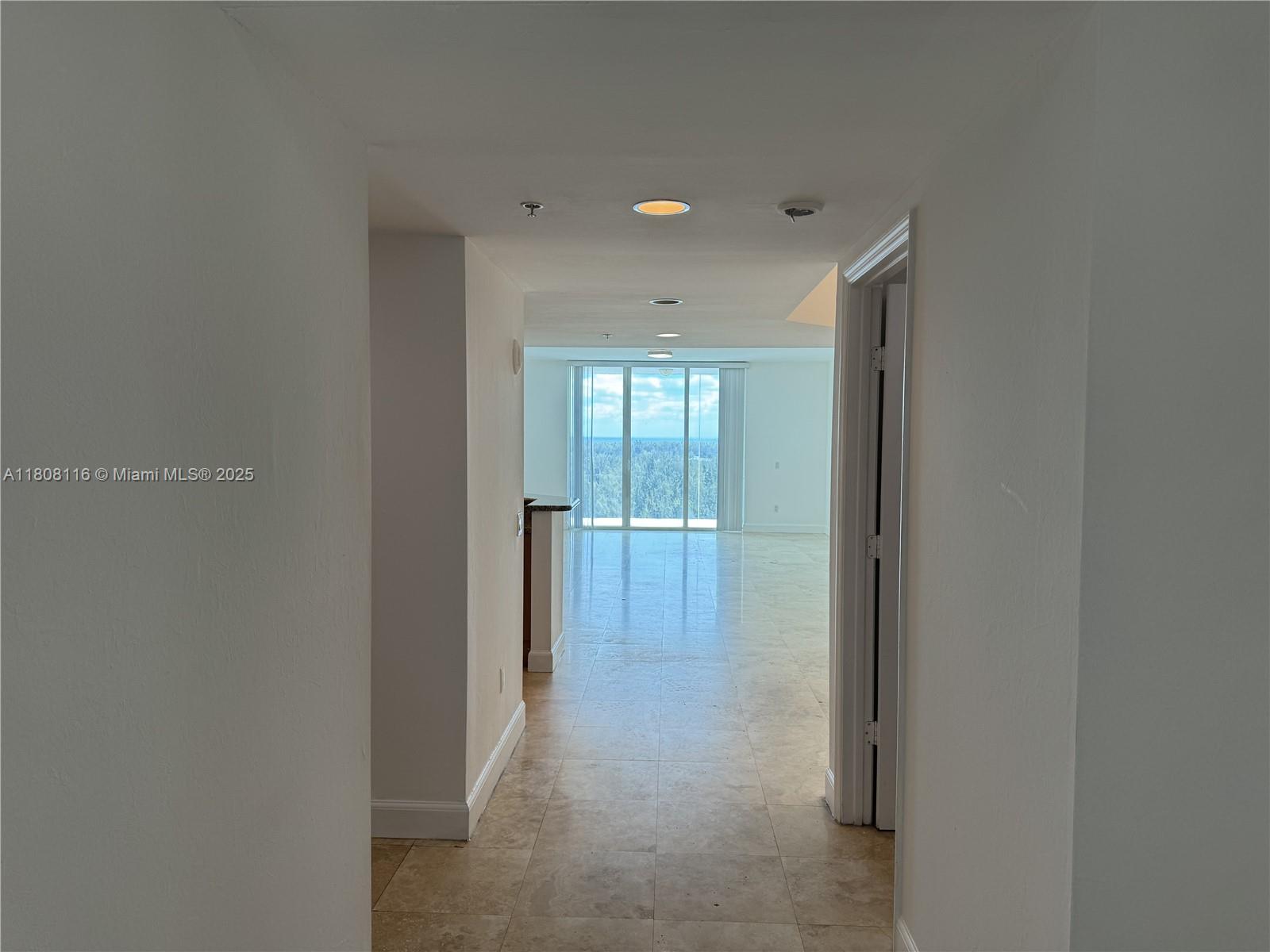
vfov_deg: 56.8
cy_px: 476
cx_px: 635
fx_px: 881
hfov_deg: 71.6
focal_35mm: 24
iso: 64
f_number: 1.78
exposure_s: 1/193
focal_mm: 6.86
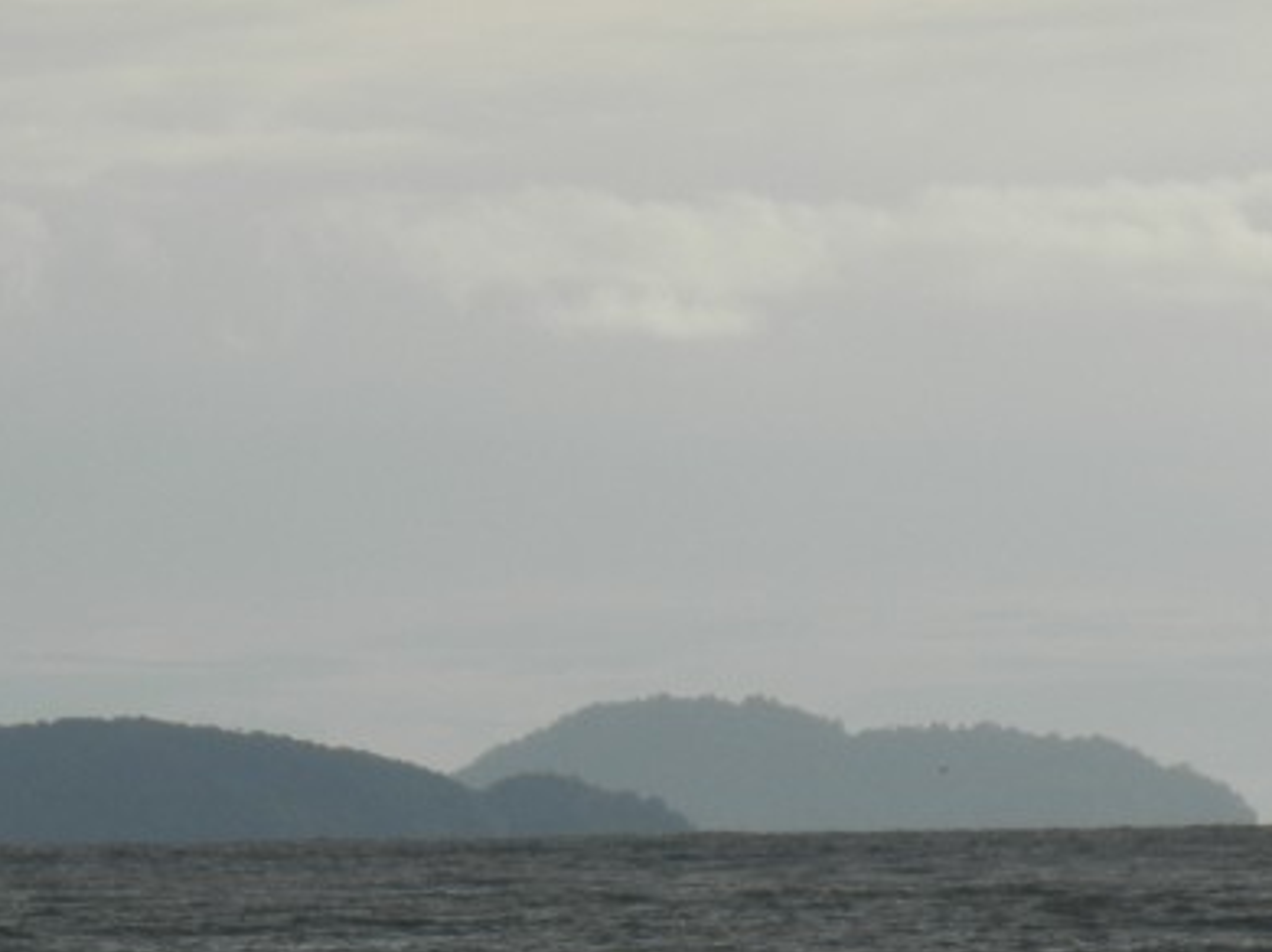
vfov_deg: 1.9
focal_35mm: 788
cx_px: 610
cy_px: 1197
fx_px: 28938
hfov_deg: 2.5
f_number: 5.6
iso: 160
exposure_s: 1/811
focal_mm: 54
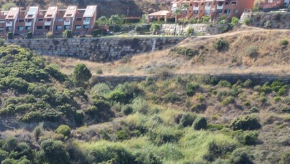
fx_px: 869
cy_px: 458
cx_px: -231
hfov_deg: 16.1
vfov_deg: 9.1
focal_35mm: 113
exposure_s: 1/1250
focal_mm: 6.72
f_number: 1.7
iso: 100
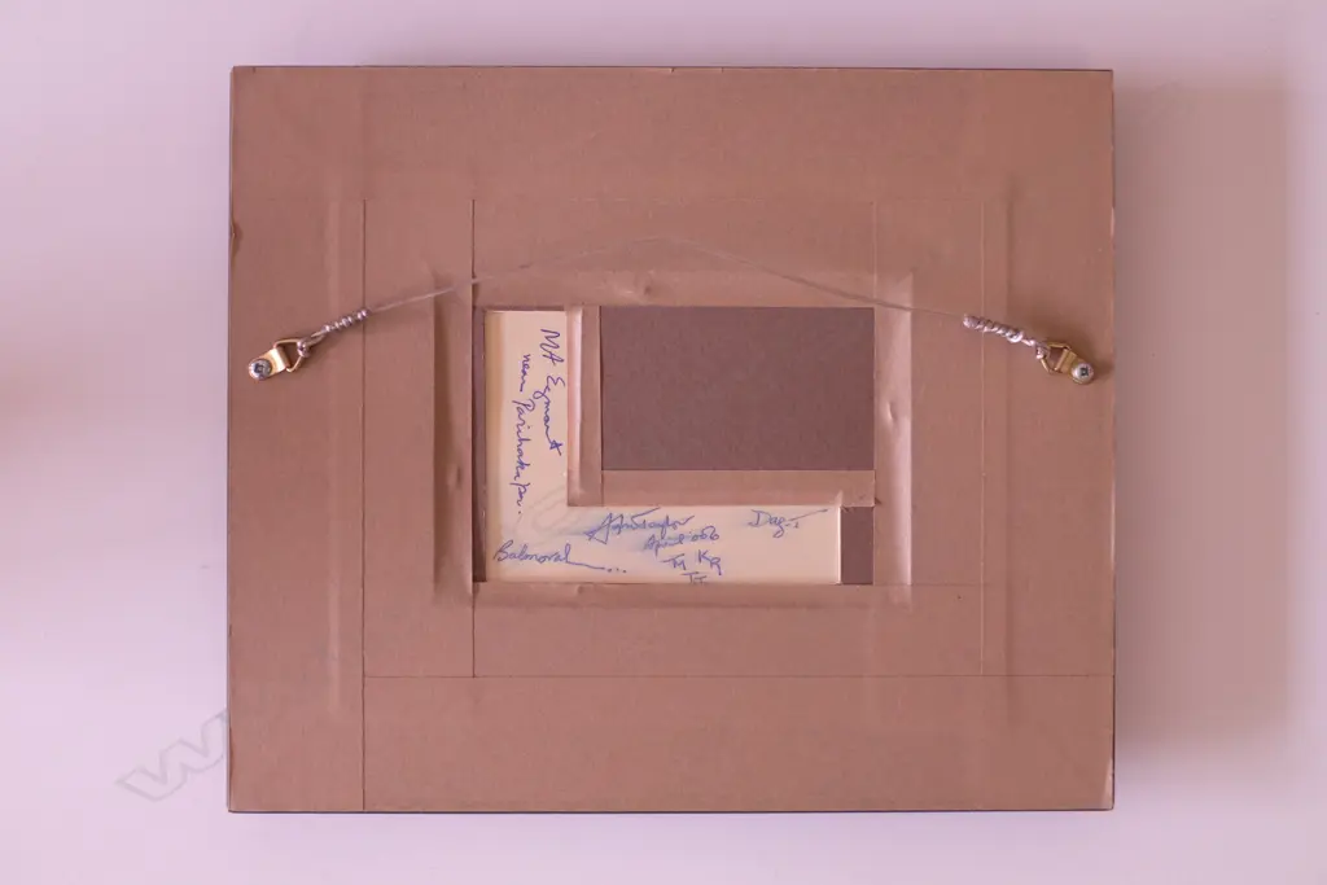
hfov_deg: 37.5
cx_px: 664
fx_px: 1954
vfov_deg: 25.5
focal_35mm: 53
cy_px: 442
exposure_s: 1/160
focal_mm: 35
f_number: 2.8
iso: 1000
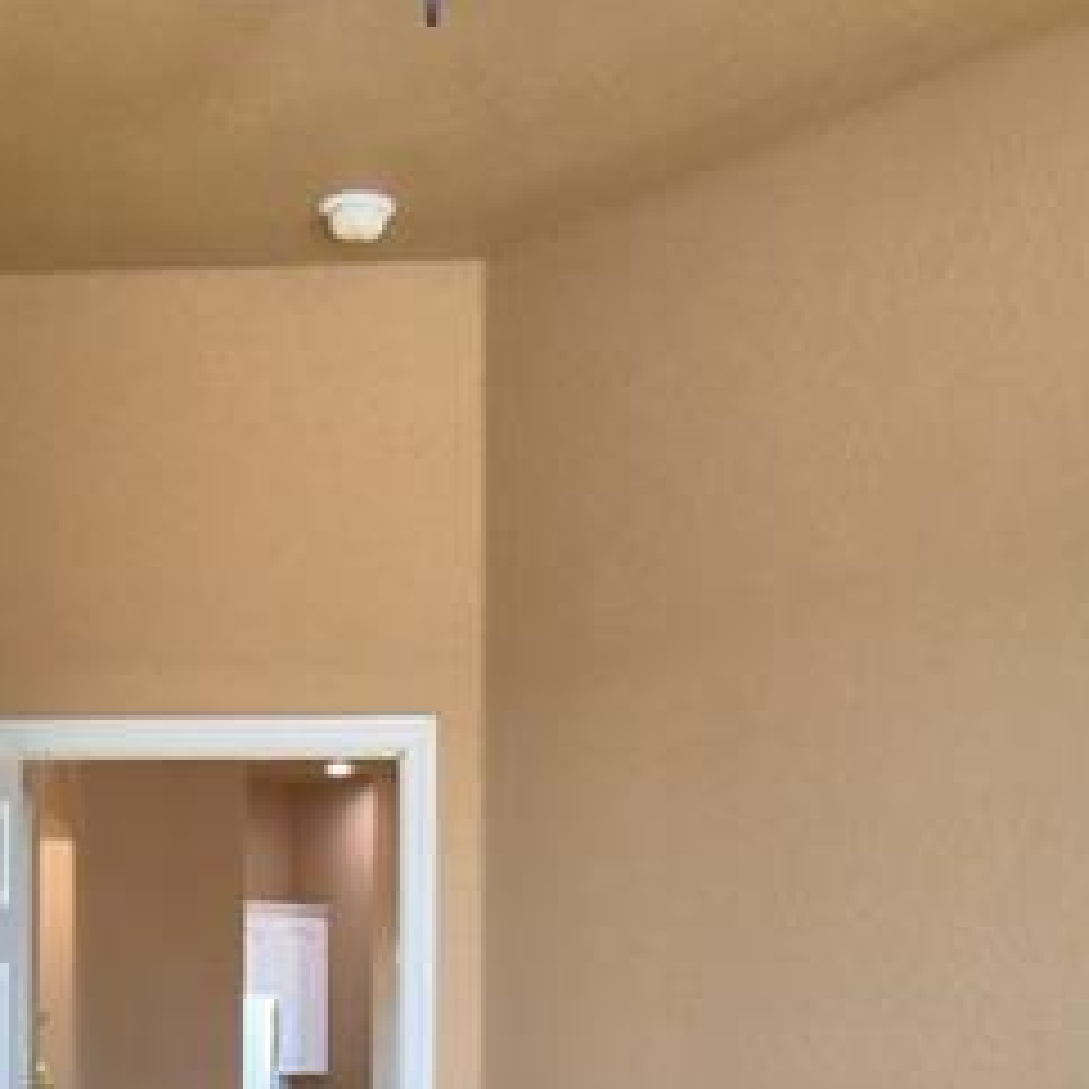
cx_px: 270
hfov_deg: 31.1
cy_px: 1022
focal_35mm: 54
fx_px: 1922
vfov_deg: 30.0
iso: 400
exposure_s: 1/125
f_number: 4.5
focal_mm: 10
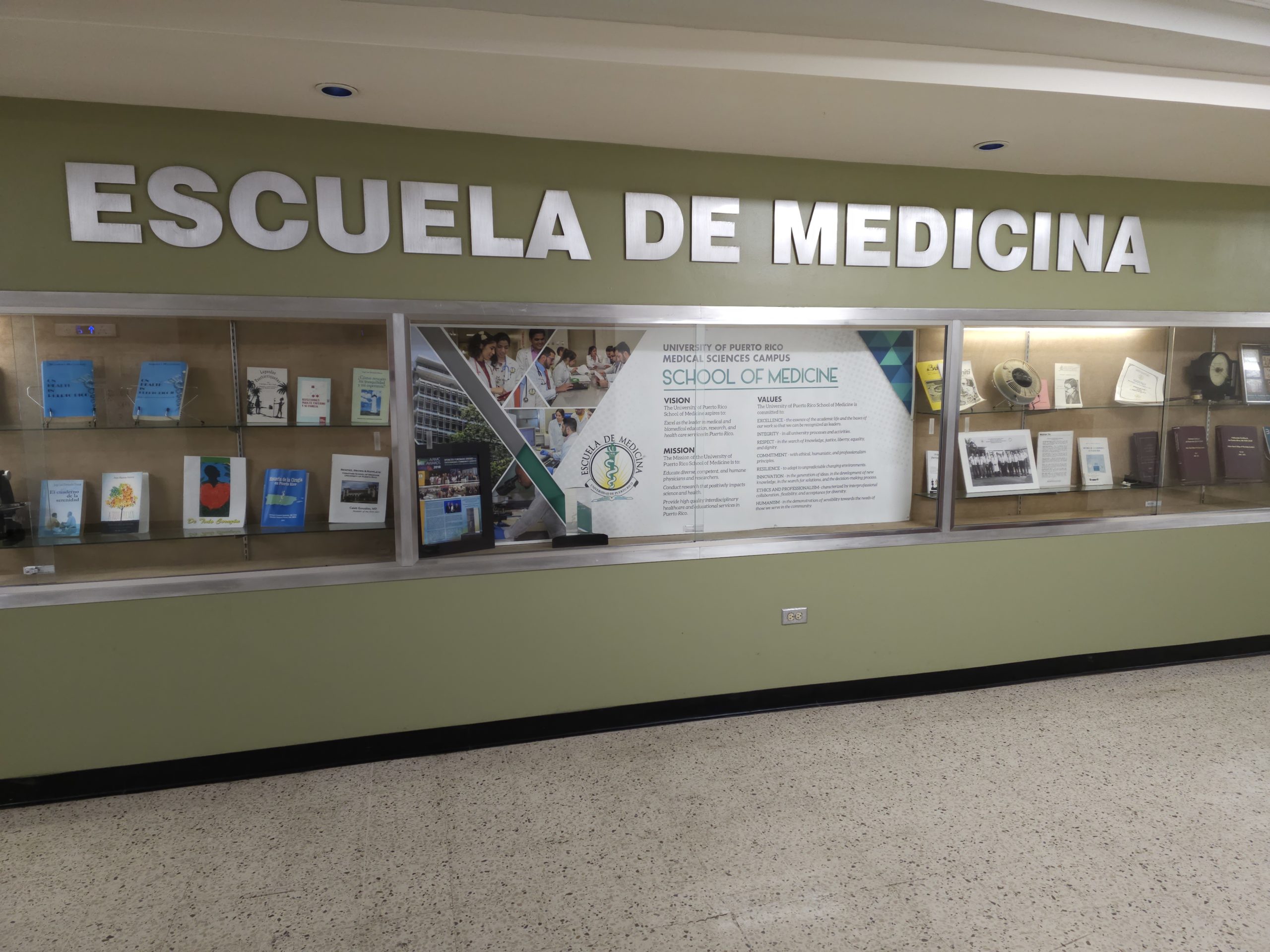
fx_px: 844
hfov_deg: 73.9
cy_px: 476
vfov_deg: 58.9
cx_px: 635
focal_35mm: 23
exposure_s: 1/60
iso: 320
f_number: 1.7
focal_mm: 6.3
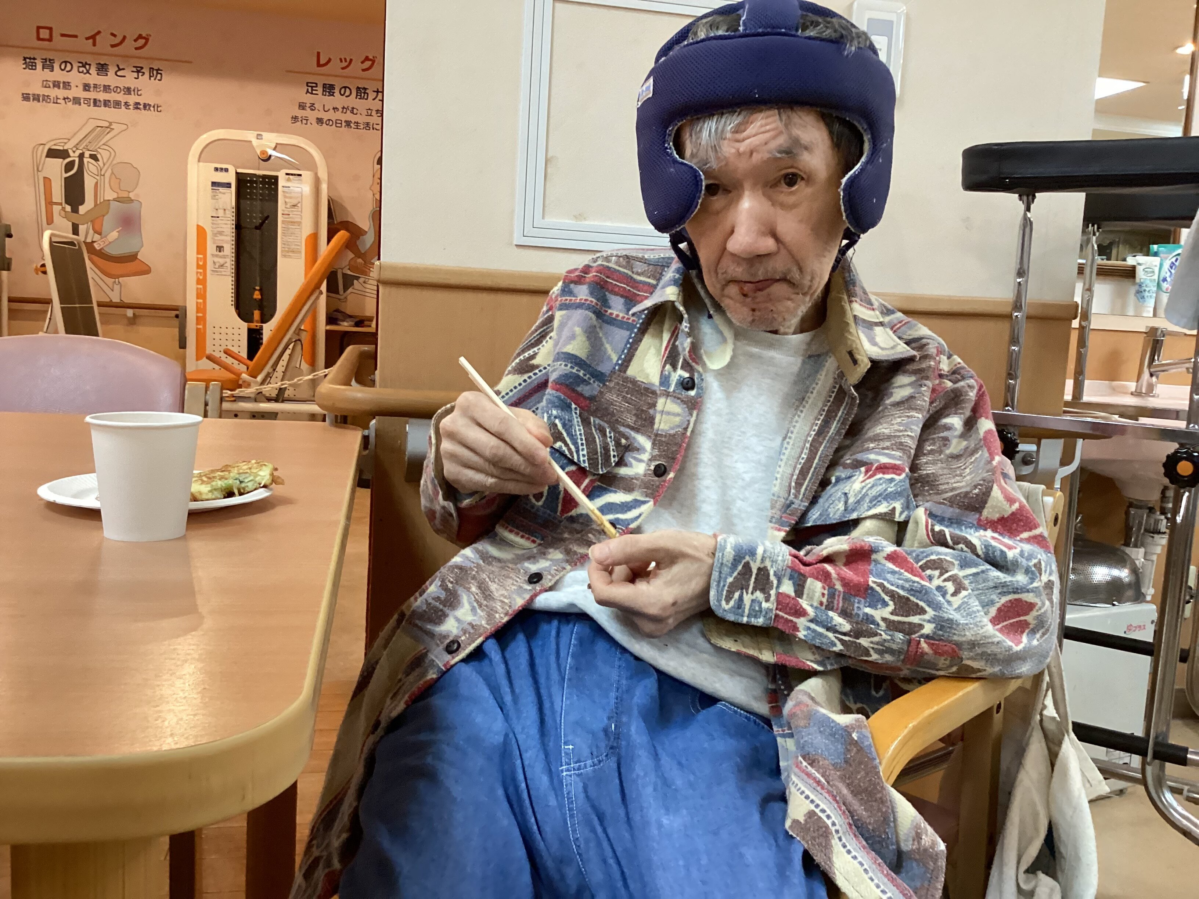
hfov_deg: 58.4
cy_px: 450
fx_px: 1074
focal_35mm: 31
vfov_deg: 45.4
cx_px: 600
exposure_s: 1/60
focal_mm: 3.3
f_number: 2.4
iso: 250
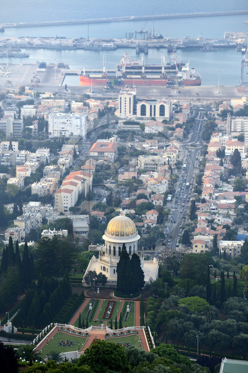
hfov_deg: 11.8
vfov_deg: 17.7
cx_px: 124
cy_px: 186
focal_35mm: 116
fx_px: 1200
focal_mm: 116
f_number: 4.5
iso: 400
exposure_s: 1/320
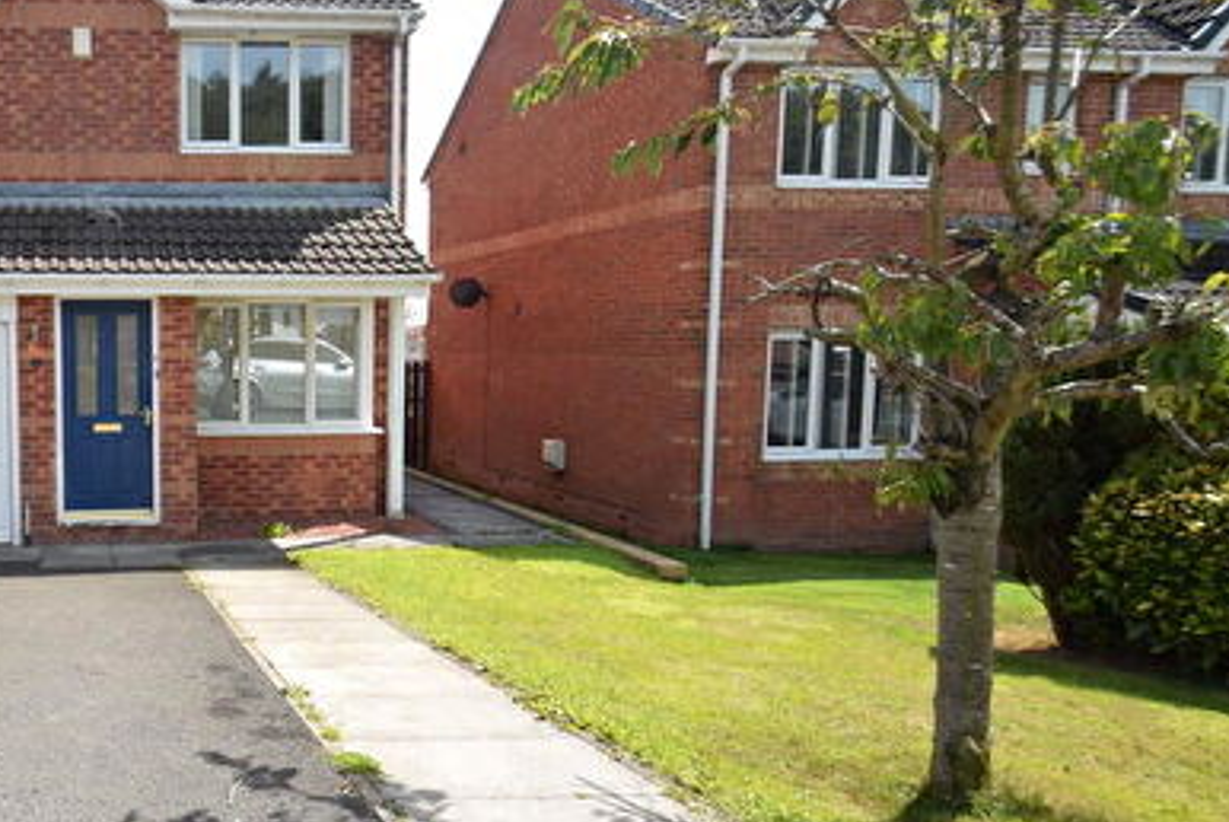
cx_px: 124
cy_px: 397
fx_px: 1022
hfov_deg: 54.2
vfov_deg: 43.8
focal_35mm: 30
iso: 100
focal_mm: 11
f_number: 8
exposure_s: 1/200
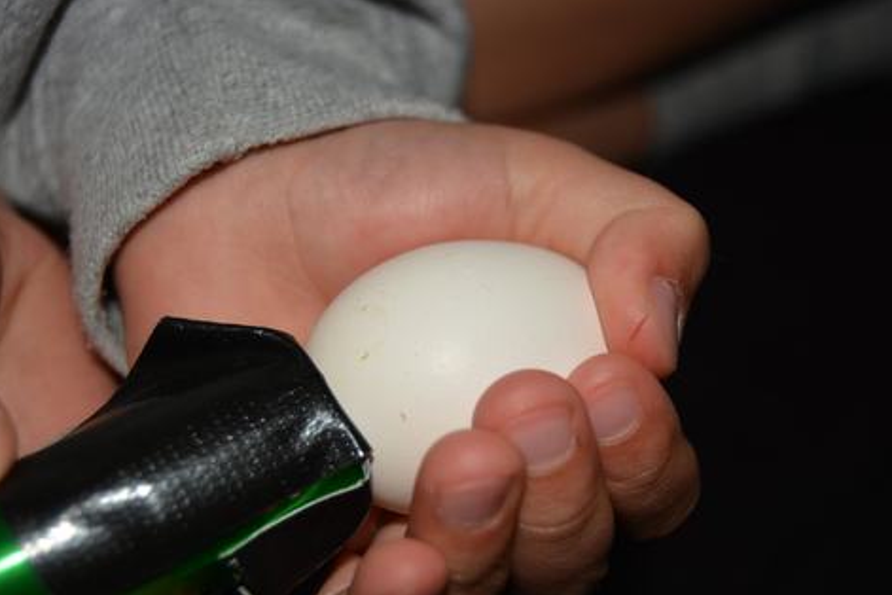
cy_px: 296
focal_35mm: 54
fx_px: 1326
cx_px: 445
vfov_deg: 25.3
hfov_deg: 37.2
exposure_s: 1/60
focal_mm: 35
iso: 140
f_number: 4.5
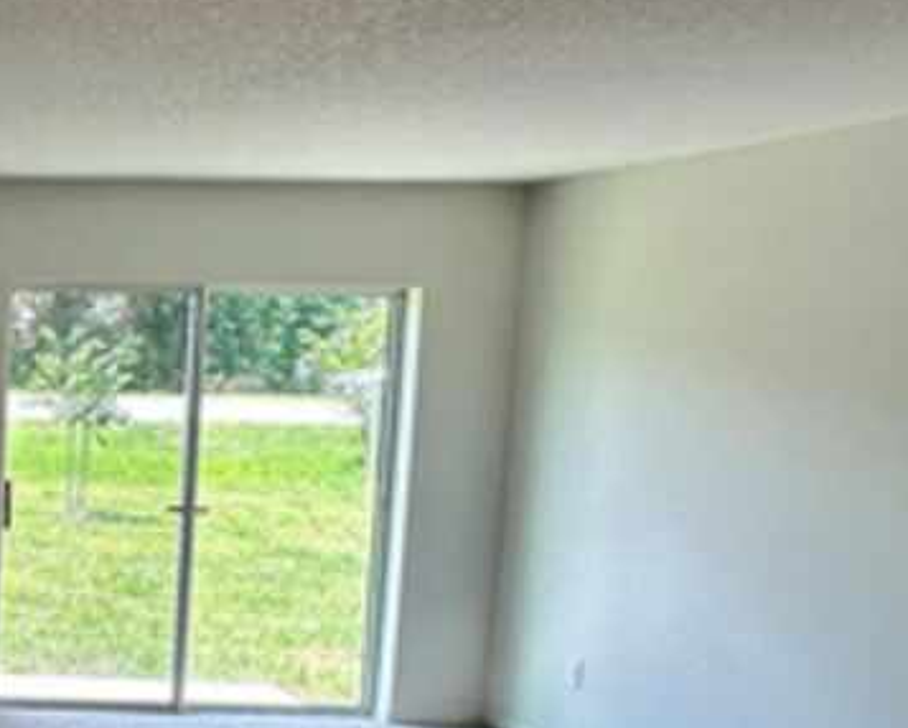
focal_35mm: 49
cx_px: -371
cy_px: 471
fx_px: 1318
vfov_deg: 30.7
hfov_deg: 28.4
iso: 50
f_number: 2.2
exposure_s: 1/120
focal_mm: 2.22
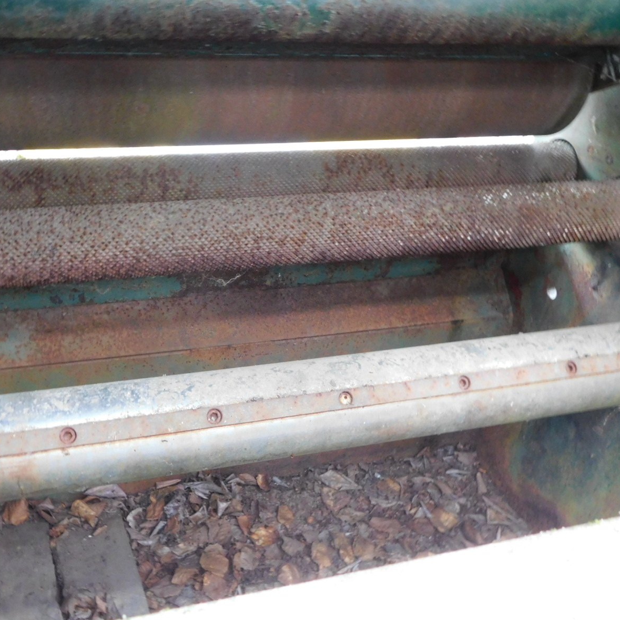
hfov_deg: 45.8
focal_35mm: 36
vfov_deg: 46.0
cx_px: 255
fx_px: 729
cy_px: 307
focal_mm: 5.3
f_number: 3.2
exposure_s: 1/13
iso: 400
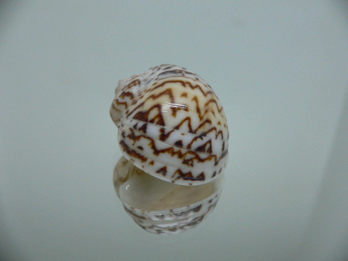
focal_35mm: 35
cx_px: 174
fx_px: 352
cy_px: 130
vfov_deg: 40.7
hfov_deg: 52.6
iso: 200
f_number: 2.8
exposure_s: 1/60
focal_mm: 4.6
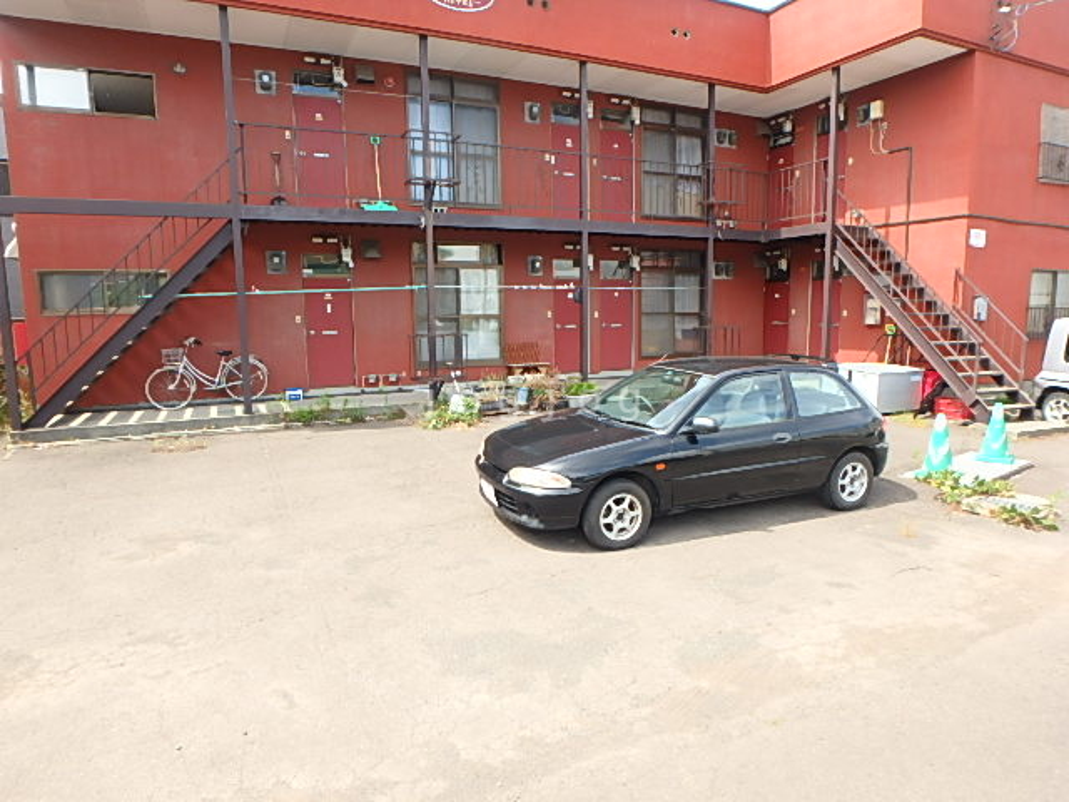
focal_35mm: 21
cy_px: 401
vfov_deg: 63.4
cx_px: 534
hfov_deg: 79.0
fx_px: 649
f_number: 3.5
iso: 125
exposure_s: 1/200
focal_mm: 3.7
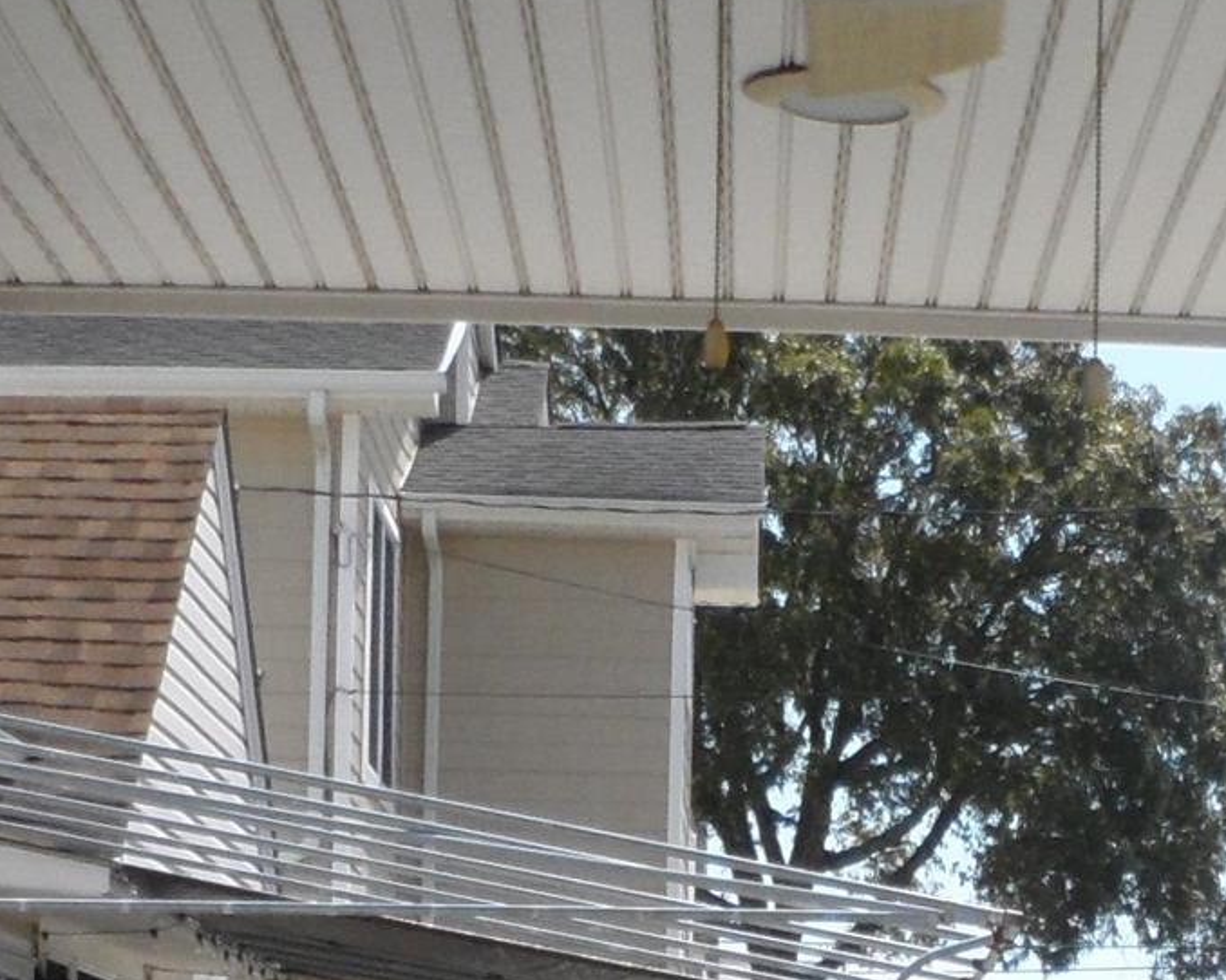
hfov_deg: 16.7
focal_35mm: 115
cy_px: 1683
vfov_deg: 12.4
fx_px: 4172
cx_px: 837
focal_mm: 4.9
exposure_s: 1/1000
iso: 80
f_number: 3.3
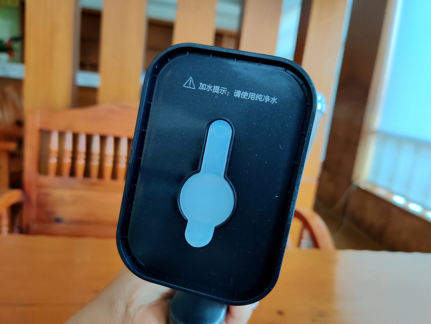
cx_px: 216
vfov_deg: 51.4
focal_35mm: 27
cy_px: 162
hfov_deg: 65.3
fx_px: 336
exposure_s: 1/50
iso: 250
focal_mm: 4.75
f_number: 1.65
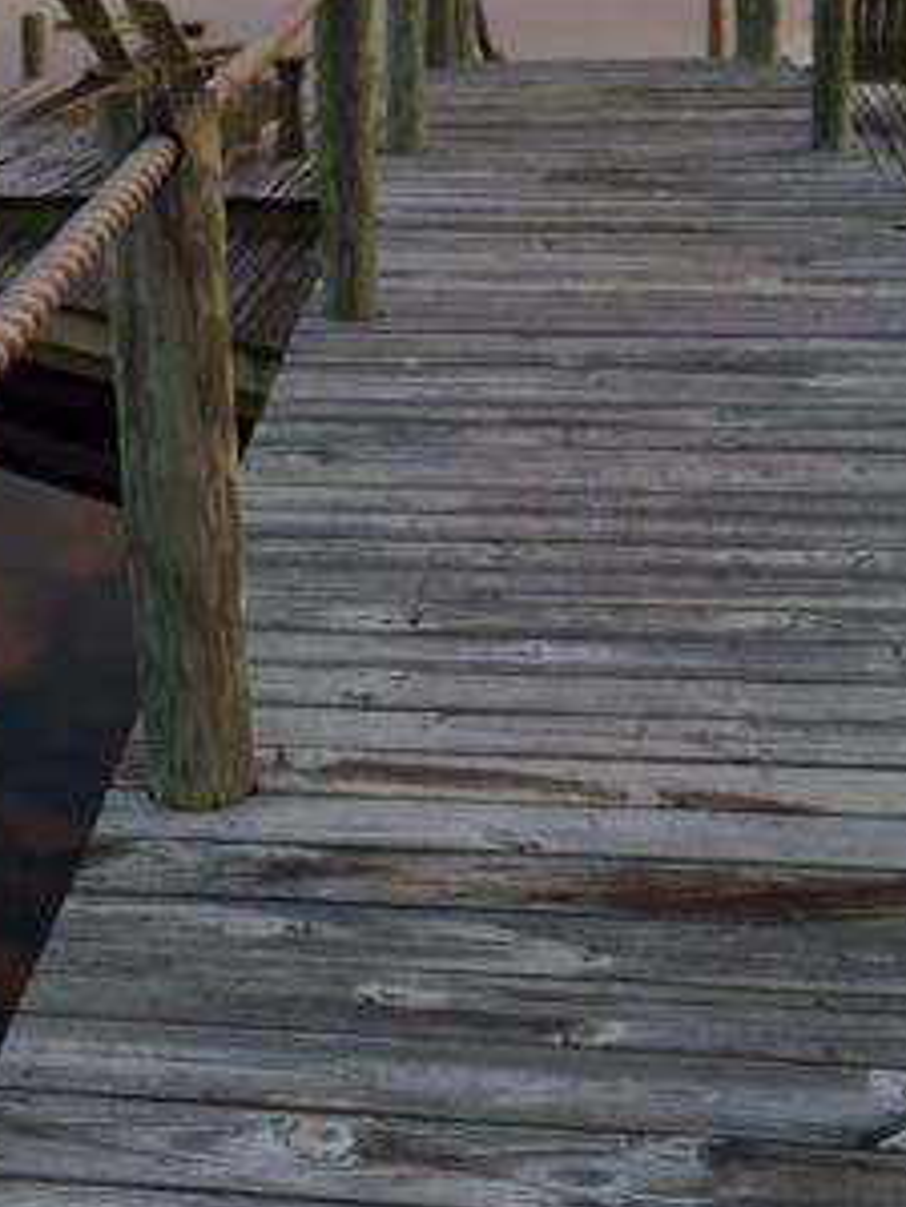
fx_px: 2233
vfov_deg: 29.9
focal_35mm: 64
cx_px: 133
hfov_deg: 22.5
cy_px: 342
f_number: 2.2
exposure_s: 1/169
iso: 32
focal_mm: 4.12
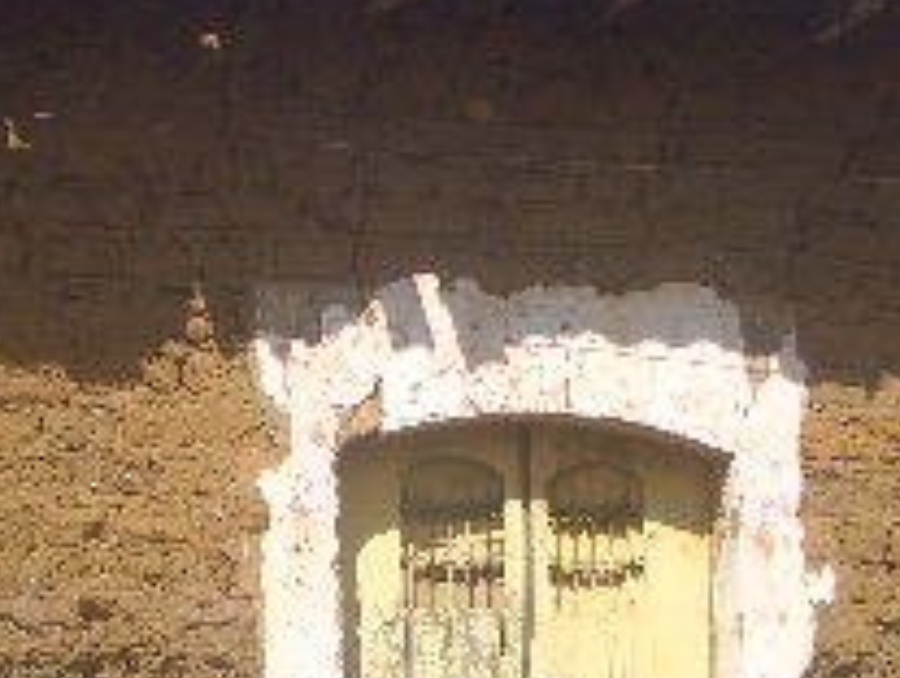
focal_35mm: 108
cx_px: 348
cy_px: 396
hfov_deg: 18.2
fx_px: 2813
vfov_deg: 13.7
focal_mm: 5.8
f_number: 4.3
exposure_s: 1/400
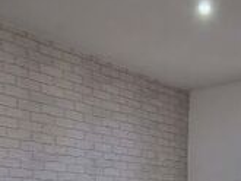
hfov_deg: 33.8
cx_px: 196
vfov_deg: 21.5
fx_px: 383
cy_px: 284
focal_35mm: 55
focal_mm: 2.2
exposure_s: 1/50
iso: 80
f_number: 2.2
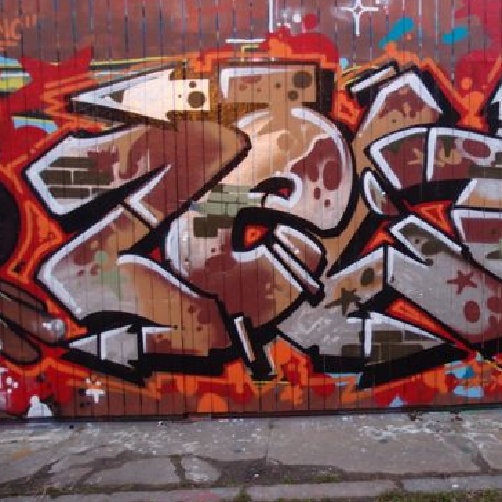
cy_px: 249
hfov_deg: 47.6
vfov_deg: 48.5
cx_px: 337
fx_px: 558
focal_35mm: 34
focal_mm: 6
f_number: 1.8
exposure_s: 1/20
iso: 200
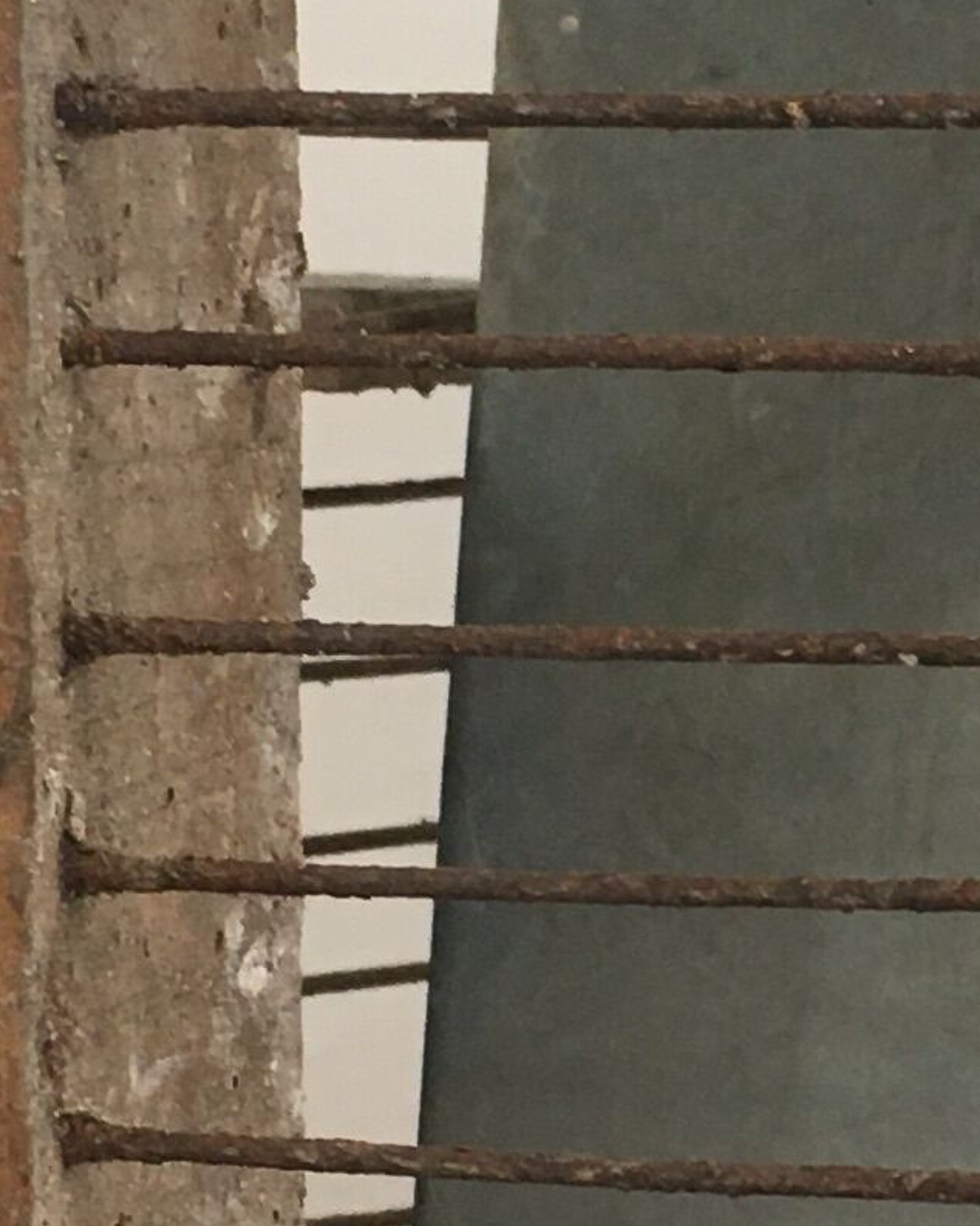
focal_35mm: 144
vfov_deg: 13.3
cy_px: 943
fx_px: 5223
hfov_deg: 10.6
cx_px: 1127
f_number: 2.2
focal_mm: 4.15
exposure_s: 1/33
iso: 125
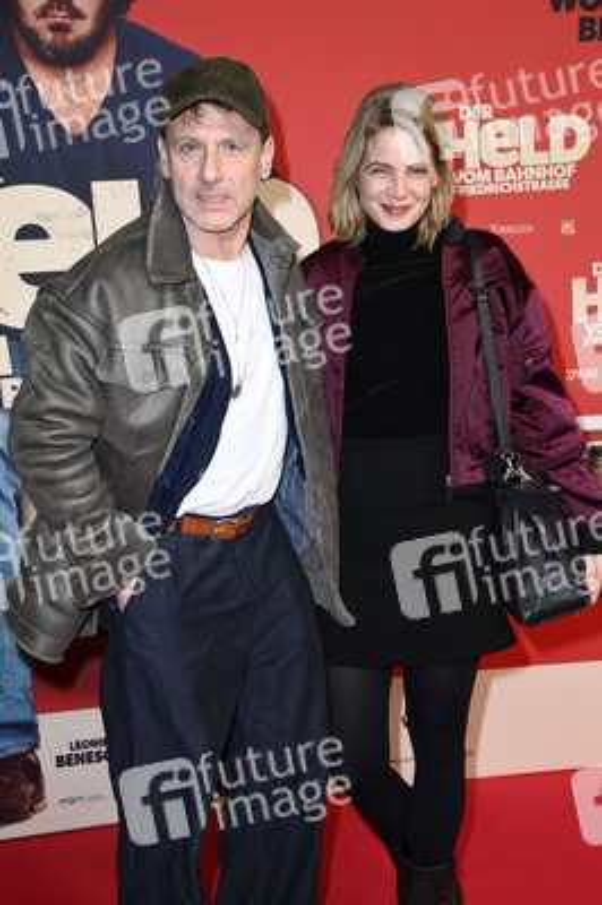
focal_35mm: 55
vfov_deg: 36.3
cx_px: 301
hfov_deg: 24.6
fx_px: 1382
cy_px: 452
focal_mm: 55
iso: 640
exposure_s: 1/250
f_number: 5.6
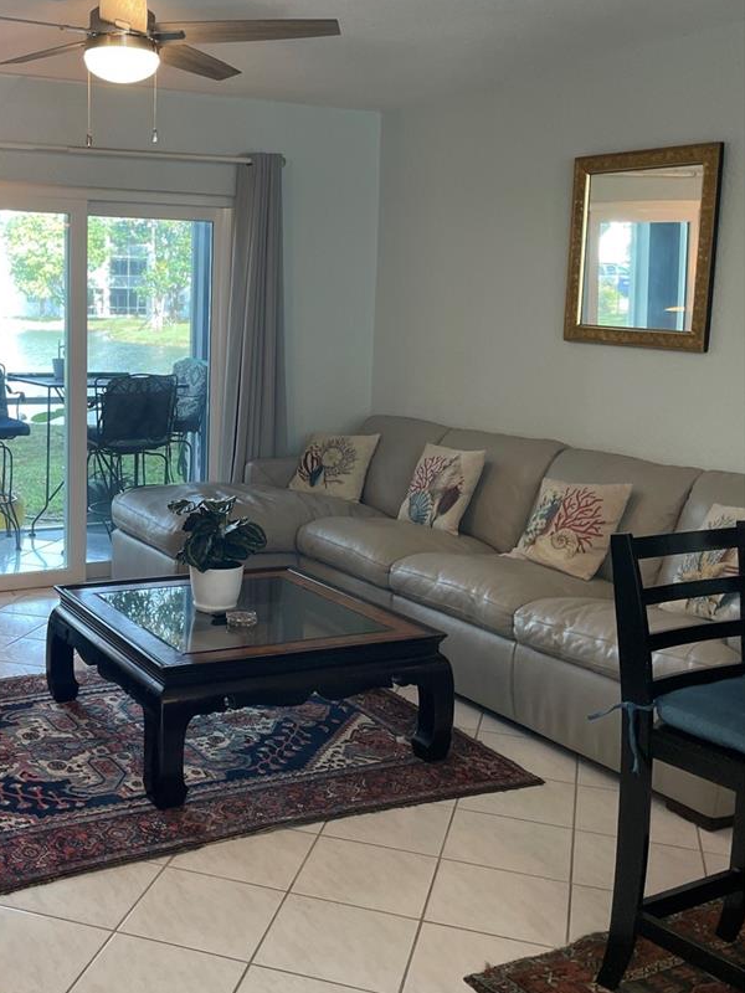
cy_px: 456
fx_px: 1119
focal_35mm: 39
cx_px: 189
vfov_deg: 47.8
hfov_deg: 36.0
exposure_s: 1/120
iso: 100
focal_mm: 4.2
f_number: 1.6
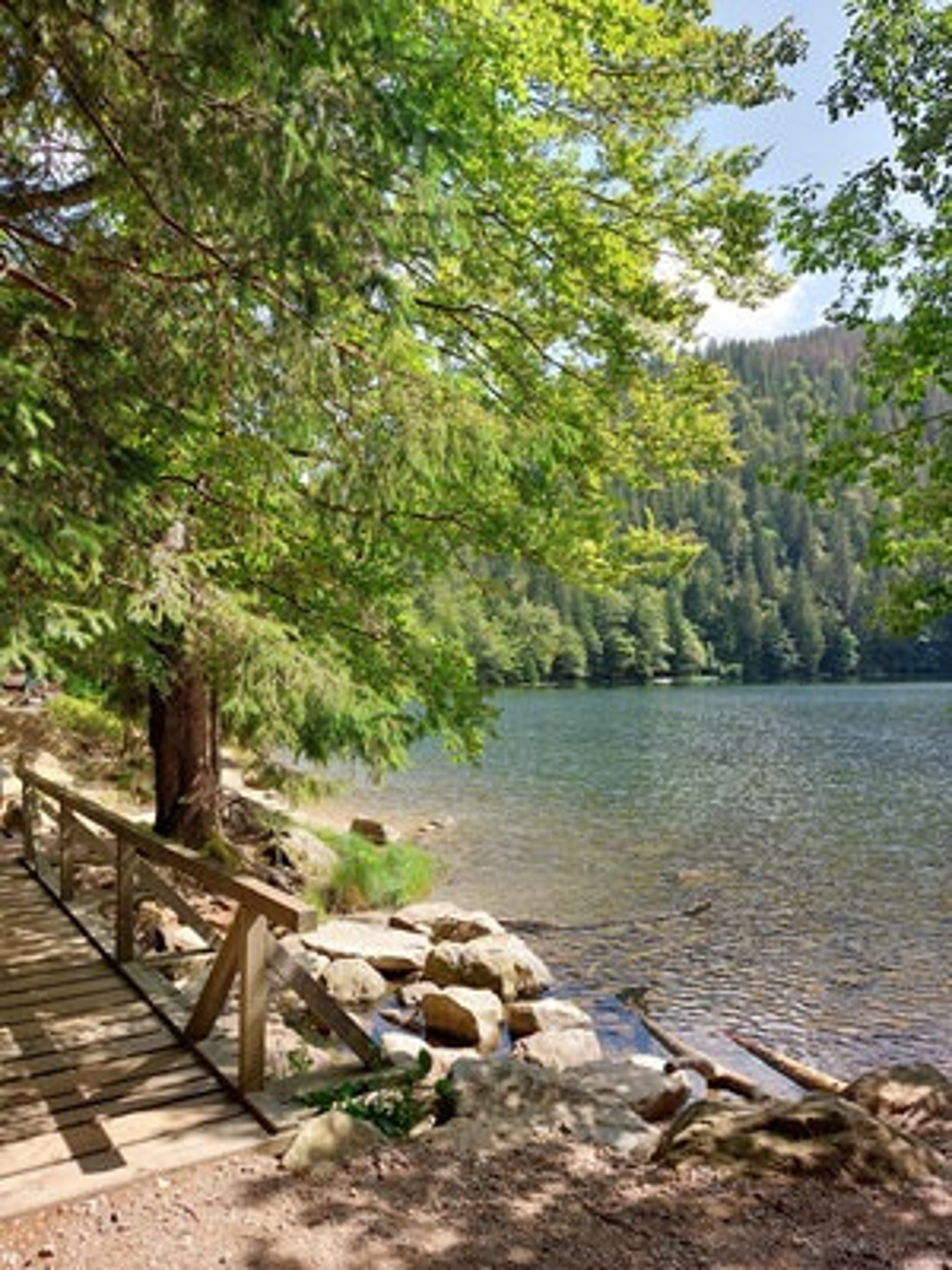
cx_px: 476
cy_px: 635
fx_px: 917
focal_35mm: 25
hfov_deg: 54.9
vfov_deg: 69.4
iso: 25
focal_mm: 5.23
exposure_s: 1/333
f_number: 1.8
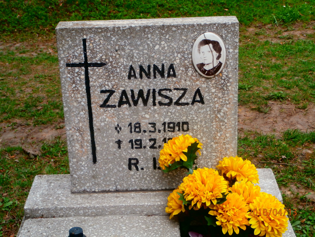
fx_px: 619
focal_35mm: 68
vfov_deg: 21.6
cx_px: 158
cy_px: 118
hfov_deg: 28.6
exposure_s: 1/160
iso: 100
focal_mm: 12.1
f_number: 4.7
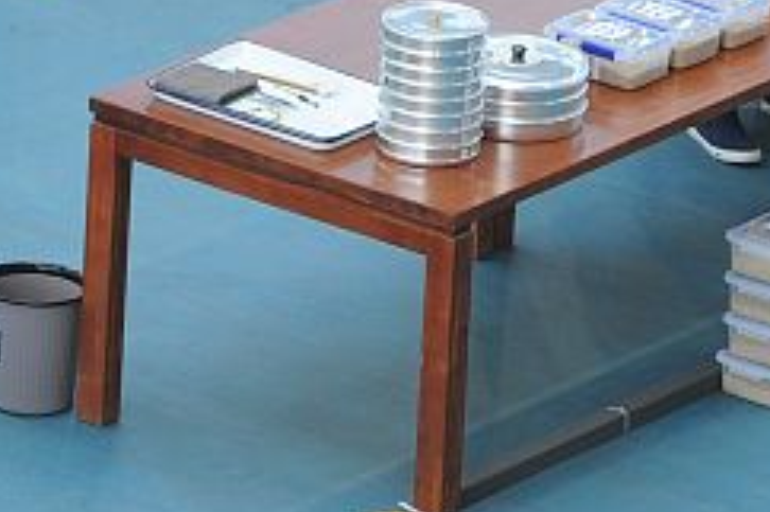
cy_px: -495
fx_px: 10580
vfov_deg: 2.8
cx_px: -907
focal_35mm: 495
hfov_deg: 4.1
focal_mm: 100
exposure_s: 1/60
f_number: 8
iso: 1000
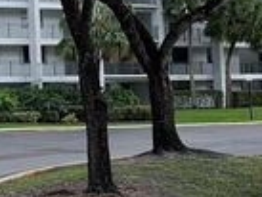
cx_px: -116
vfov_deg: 18.2
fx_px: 614
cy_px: 63
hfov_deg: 20.9
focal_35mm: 81
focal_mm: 4.25
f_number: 1.8
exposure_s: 1/991
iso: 25
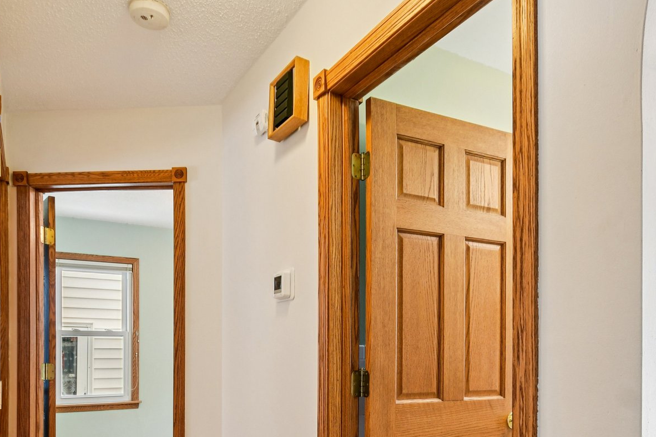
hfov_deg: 69.4
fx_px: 474
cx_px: 313
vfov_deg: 47.2
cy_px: 341
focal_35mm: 26
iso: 400
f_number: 6.3
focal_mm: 10
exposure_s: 1/25
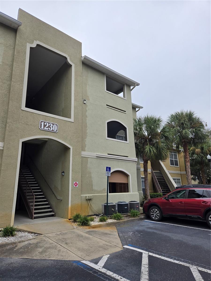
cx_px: 106
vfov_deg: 73.9
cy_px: 140
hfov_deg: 58.9
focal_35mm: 23
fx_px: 187
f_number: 1.8
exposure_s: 1/598
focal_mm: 5.4
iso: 25
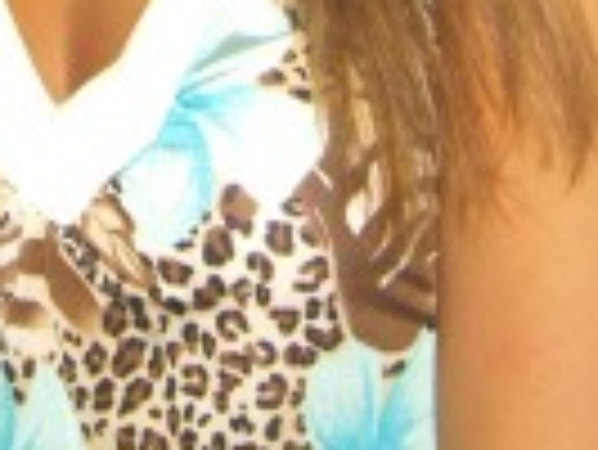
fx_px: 3579
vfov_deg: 6.9
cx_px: 40
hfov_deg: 9.5
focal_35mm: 207
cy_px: -477
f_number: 3.1
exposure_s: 1/60
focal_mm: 9.5
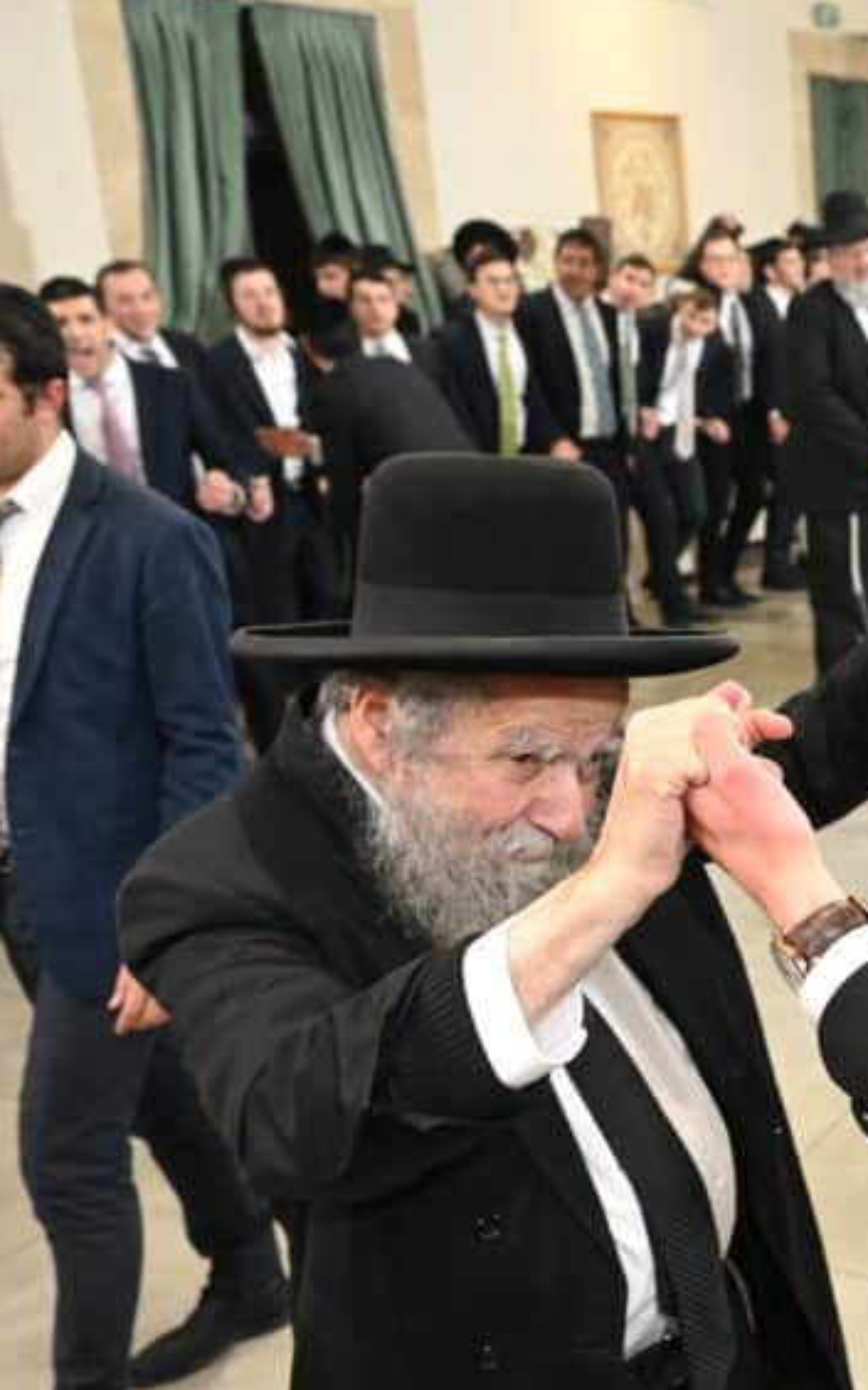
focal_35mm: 50
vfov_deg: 40.2
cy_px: 815
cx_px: 1043
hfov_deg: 23.6
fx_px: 1894
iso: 3200
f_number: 5.6
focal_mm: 27
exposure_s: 1/200
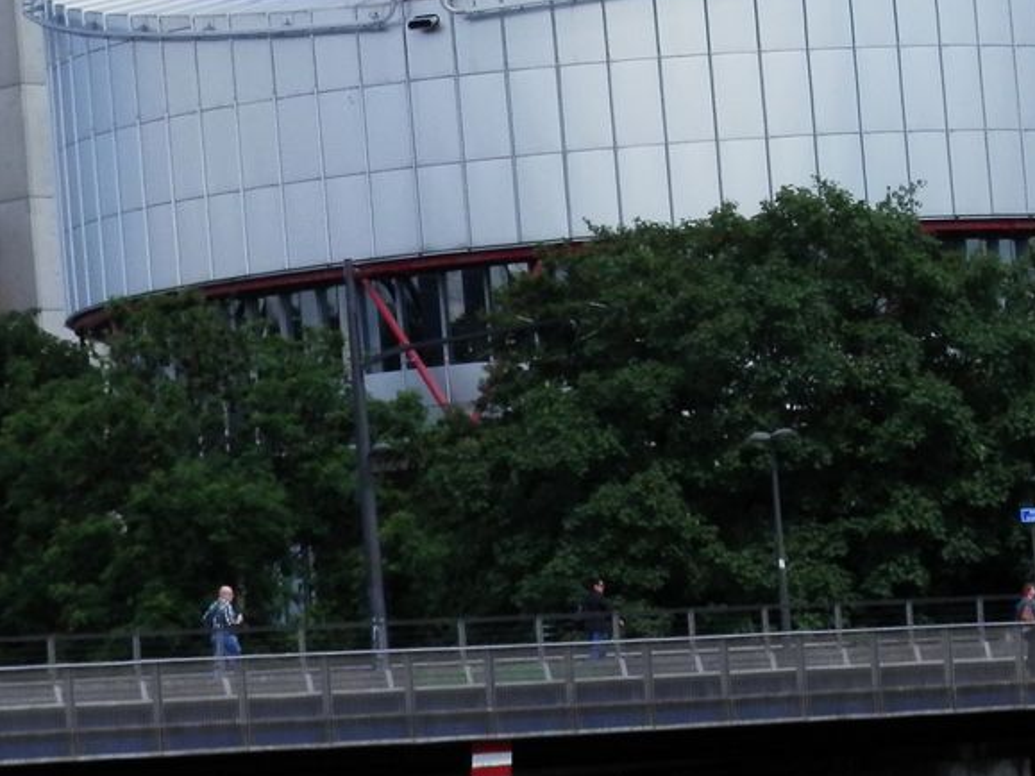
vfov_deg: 5.5
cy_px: 55
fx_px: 8011
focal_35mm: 268
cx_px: 627
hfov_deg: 7.4
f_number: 4.9
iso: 80
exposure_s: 1/500
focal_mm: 17.3
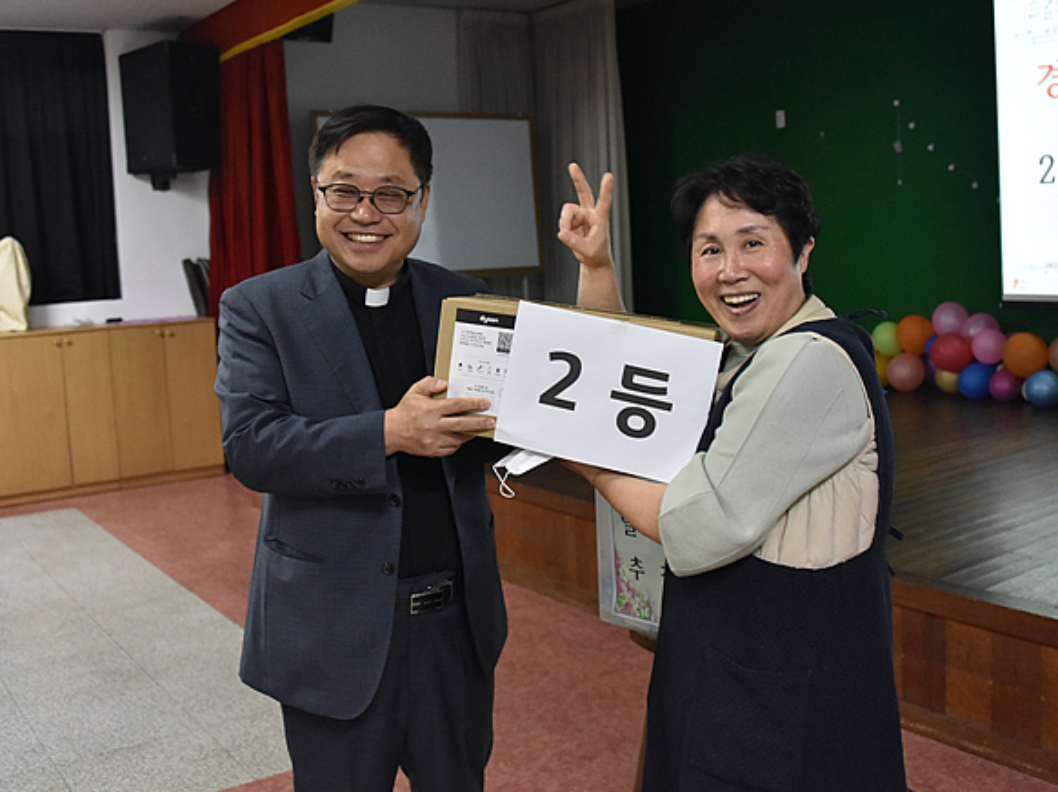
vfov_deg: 38.5
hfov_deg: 50.2
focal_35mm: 37
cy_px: 328
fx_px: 1130
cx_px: 534
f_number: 4
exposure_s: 1/160
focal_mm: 28
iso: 3600
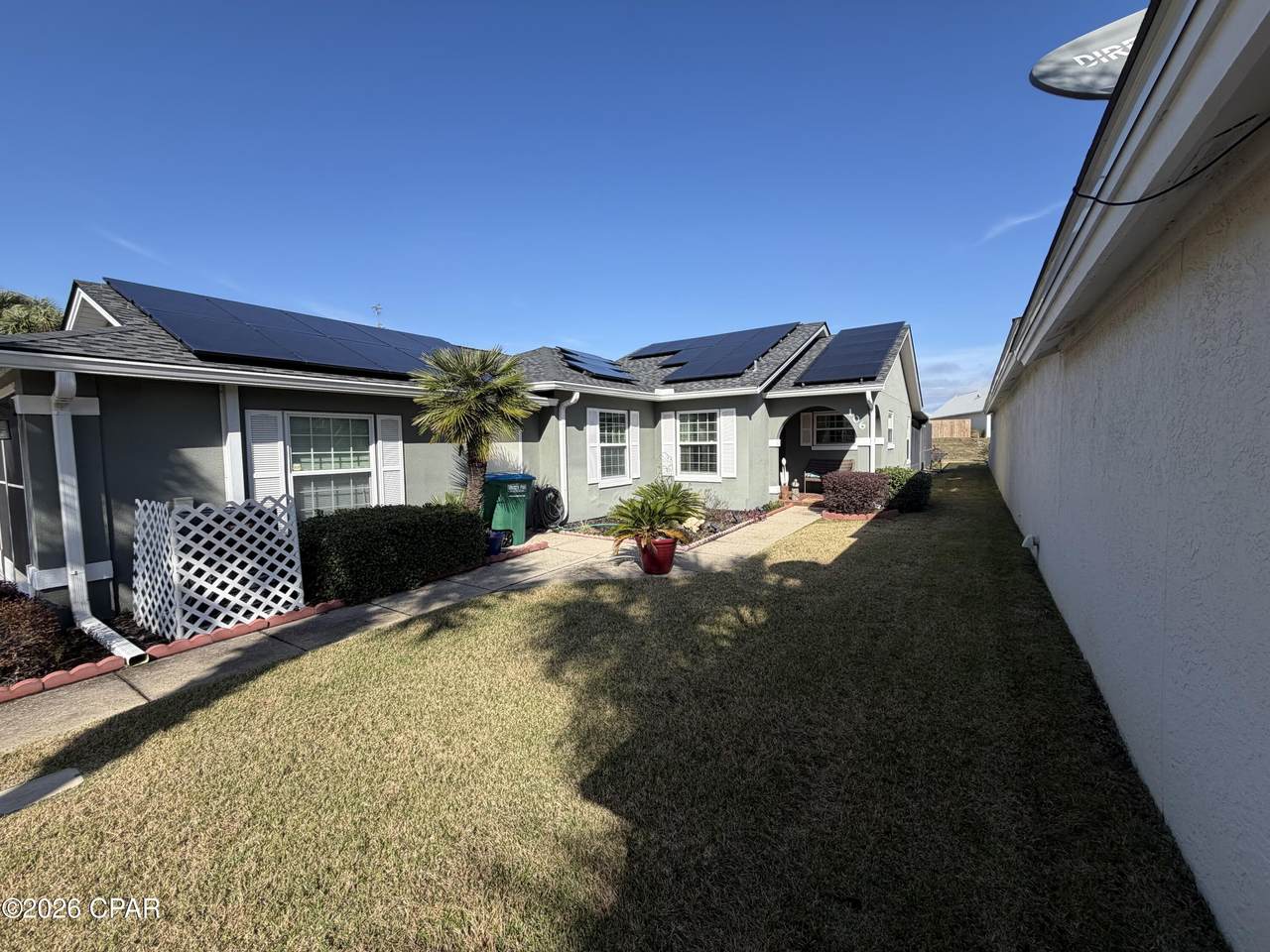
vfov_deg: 85.7
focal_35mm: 14
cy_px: 476
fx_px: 514
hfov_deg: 102.1
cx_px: 635
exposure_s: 1/770
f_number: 2.2
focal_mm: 2.22
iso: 25
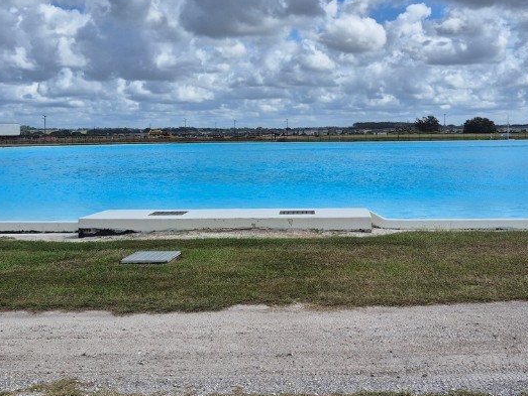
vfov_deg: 32.1
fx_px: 687
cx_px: 280
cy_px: 150
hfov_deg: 42.0
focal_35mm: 45
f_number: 1.8
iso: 25
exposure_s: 1/2976
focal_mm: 5.4
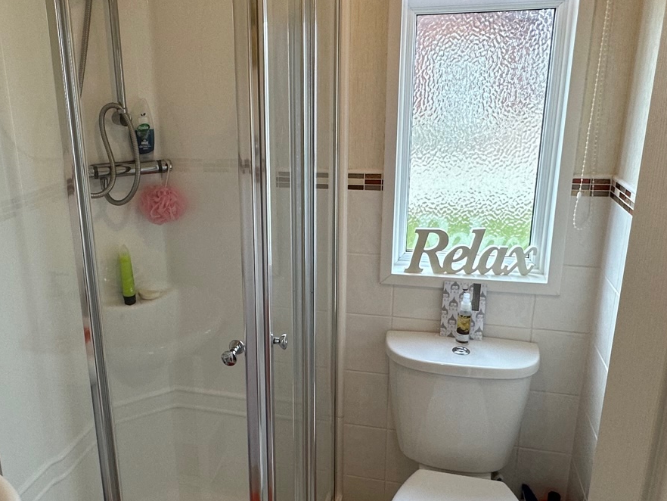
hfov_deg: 56.3
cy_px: 254
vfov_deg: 44.2
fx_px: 617
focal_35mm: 32
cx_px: 264
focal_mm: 2.22
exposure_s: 1/100
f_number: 2.2
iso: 100
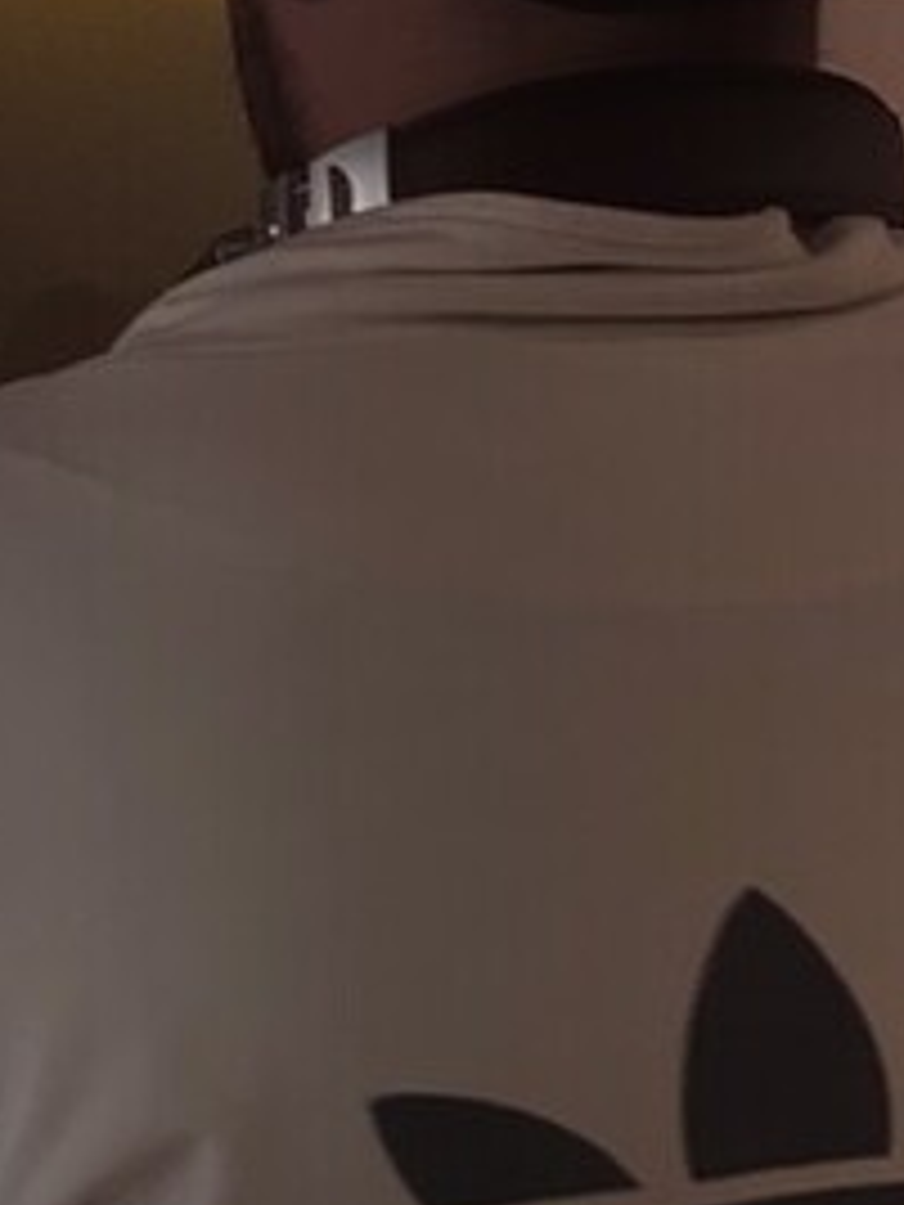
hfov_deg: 23.2
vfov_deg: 31.2
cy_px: 598
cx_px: 128
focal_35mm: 62
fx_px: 2159
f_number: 1.78
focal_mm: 6.86
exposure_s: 1/43
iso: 160
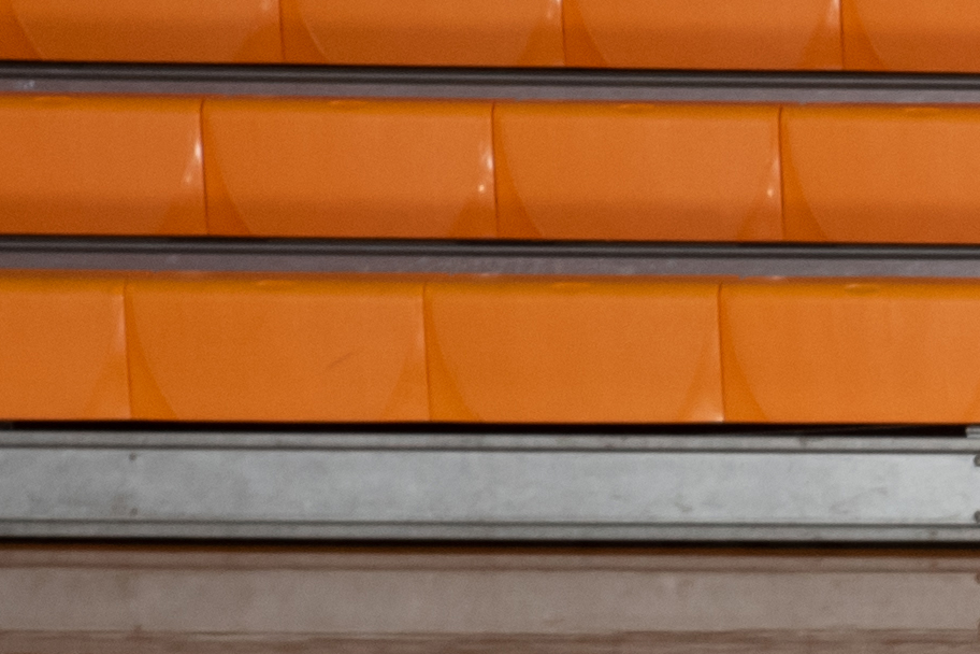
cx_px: 3108
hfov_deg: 4.3
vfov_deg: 3.0
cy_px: 831
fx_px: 12576
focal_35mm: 462
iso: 800
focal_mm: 70
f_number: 11
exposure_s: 1/125
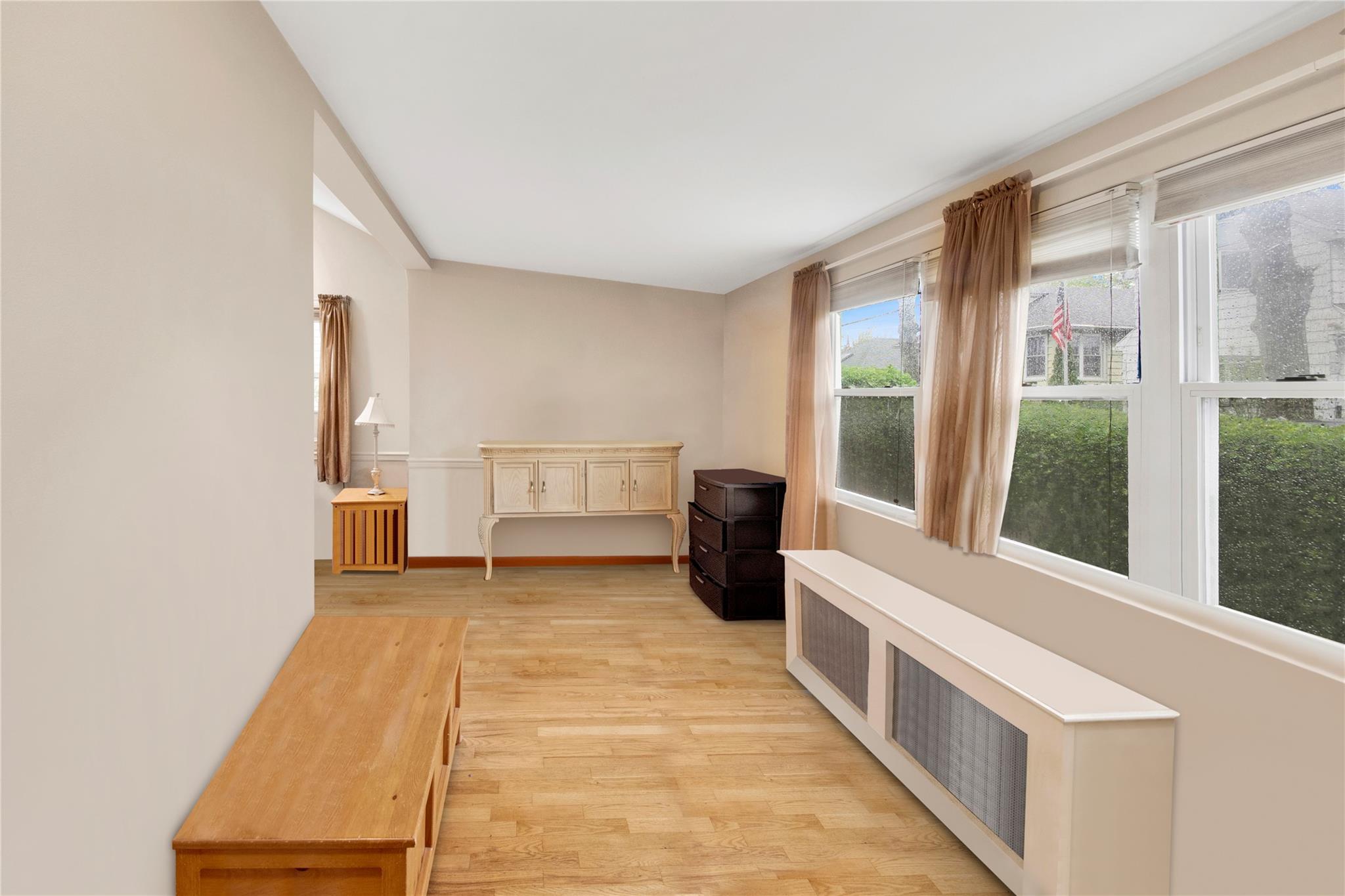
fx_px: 448
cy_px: 448
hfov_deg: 112.6
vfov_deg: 90.0
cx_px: 672
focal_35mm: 12
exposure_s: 1/3
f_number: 8
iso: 640
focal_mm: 8
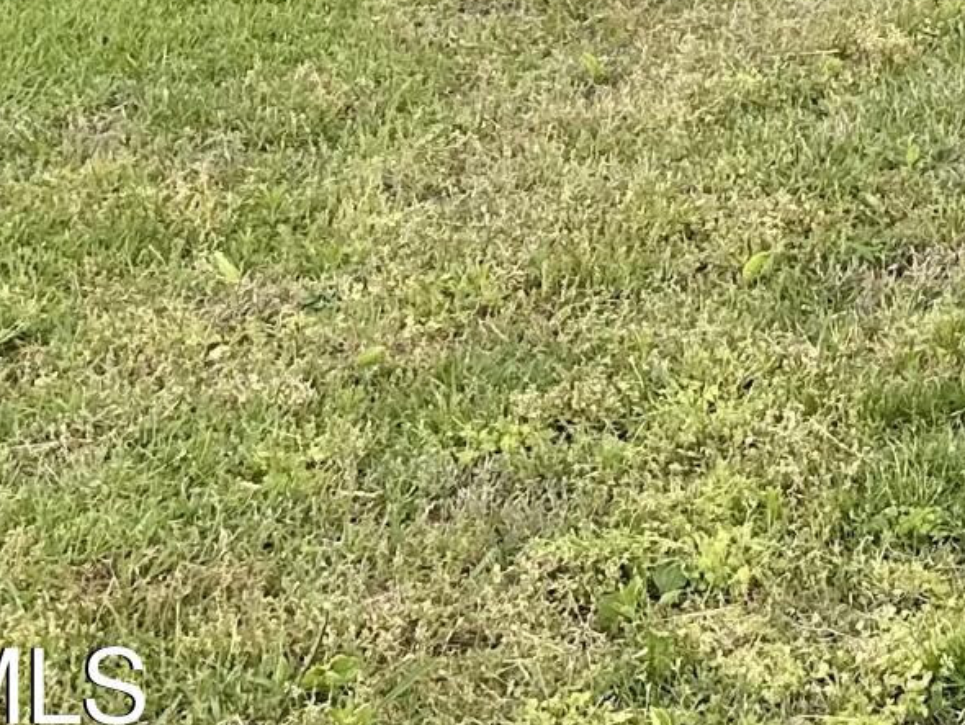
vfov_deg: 10.5
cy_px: -985
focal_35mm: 122
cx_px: 1817
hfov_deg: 14.0
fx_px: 3402
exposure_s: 1/989
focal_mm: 6.86
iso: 80
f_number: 1.78
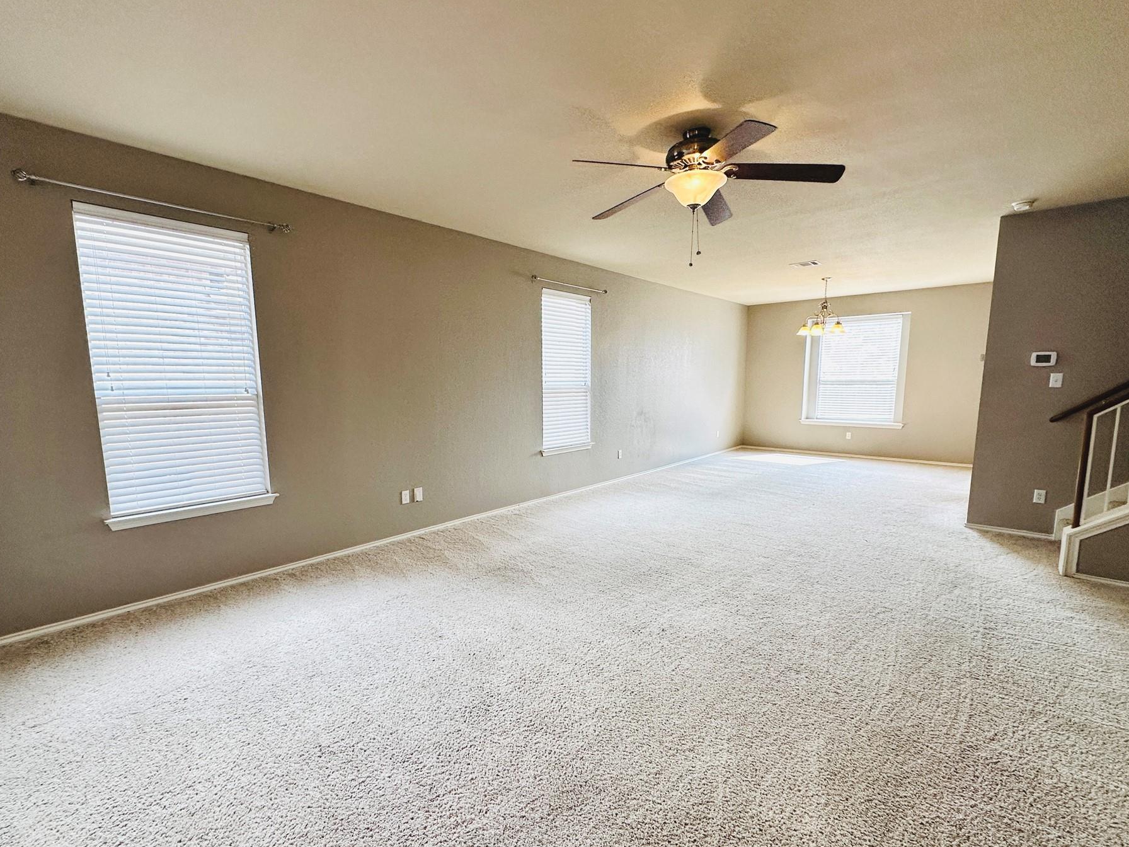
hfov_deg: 94.4
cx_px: 539
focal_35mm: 16
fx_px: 522
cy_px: 451
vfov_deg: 78.0
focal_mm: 2.22
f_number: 2.2
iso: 160
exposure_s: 1/120
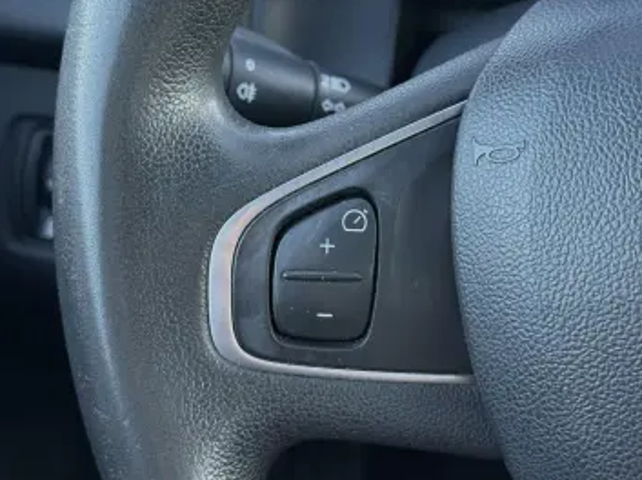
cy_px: 240
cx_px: 324
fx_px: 908
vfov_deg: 29.6
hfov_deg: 38.9
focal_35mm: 49
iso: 160
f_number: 1.78
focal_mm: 6.76
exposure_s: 1/60
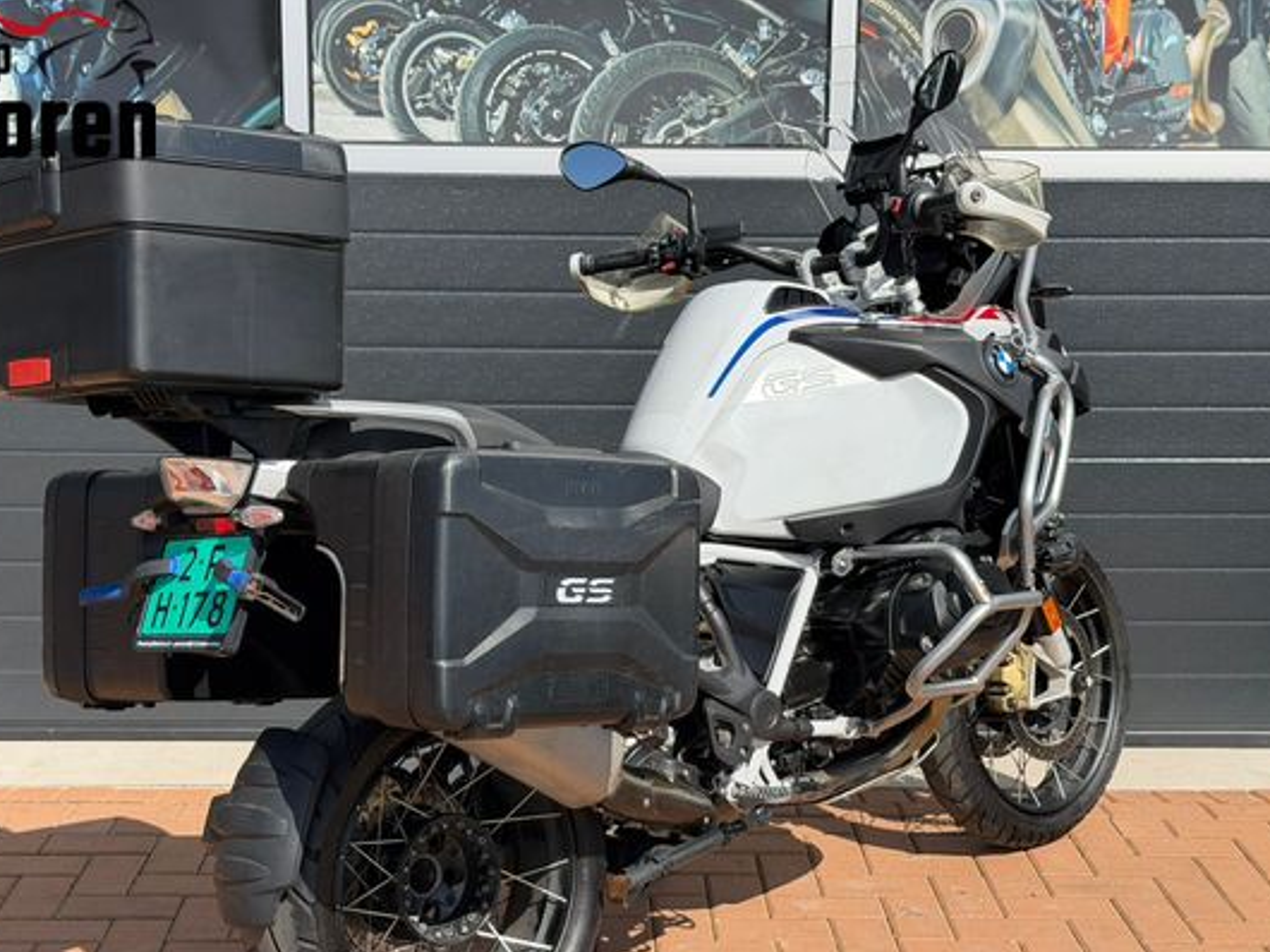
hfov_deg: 33.2
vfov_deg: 25.2
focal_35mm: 58
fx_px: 2127
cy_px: 573
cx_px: 616
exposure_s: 1/5208
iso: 100
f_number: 1.78
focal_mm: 6.76
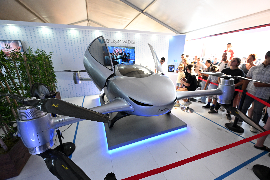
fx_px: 105
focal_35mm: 14
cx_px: 135
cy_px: 90
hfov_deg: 104.3
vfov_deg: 81.2
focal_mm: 14
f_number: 4
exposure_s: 1/250
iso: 1600
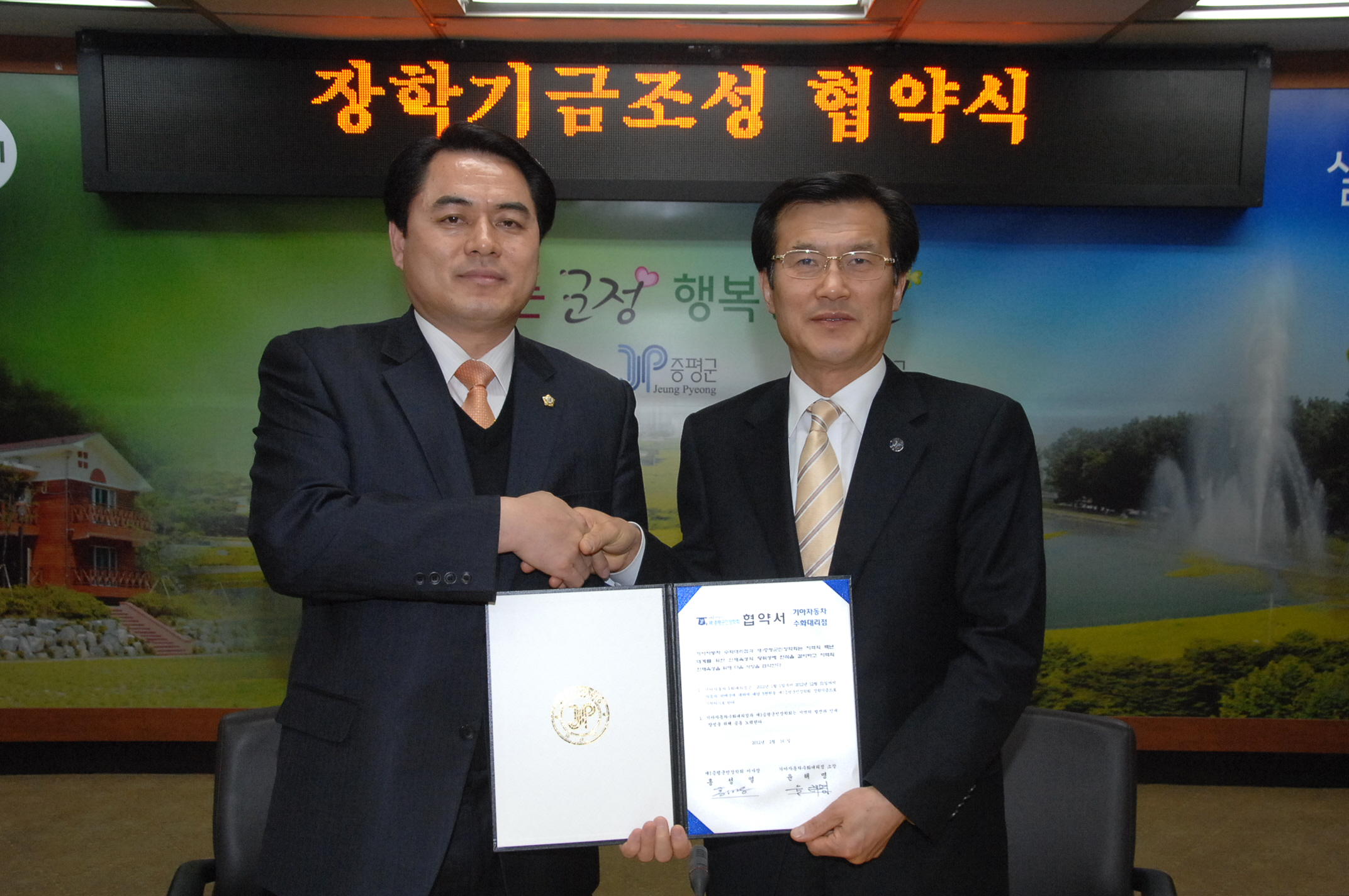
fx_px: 1460
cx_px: 674
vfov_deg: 34.1
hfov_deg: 49.6
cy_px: 448
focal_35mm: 39
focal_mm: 26
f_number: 6.7
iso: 800
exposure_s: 1/60
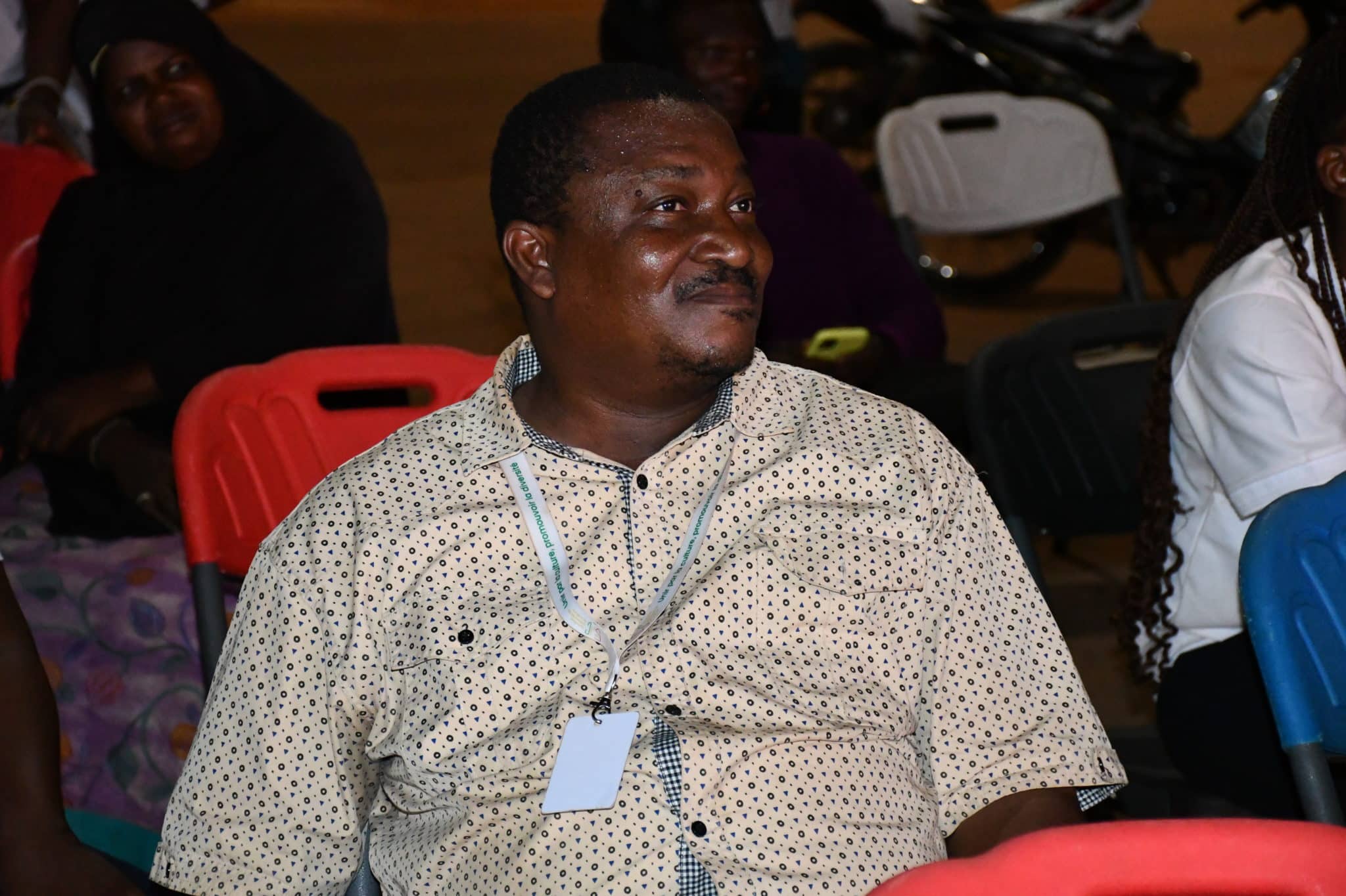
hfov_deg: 20.6
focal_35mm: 99
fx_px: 3701
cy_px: 448
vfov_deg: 13.8
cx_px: 673
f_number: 5
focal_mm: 66
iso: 6400
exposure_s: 1/60
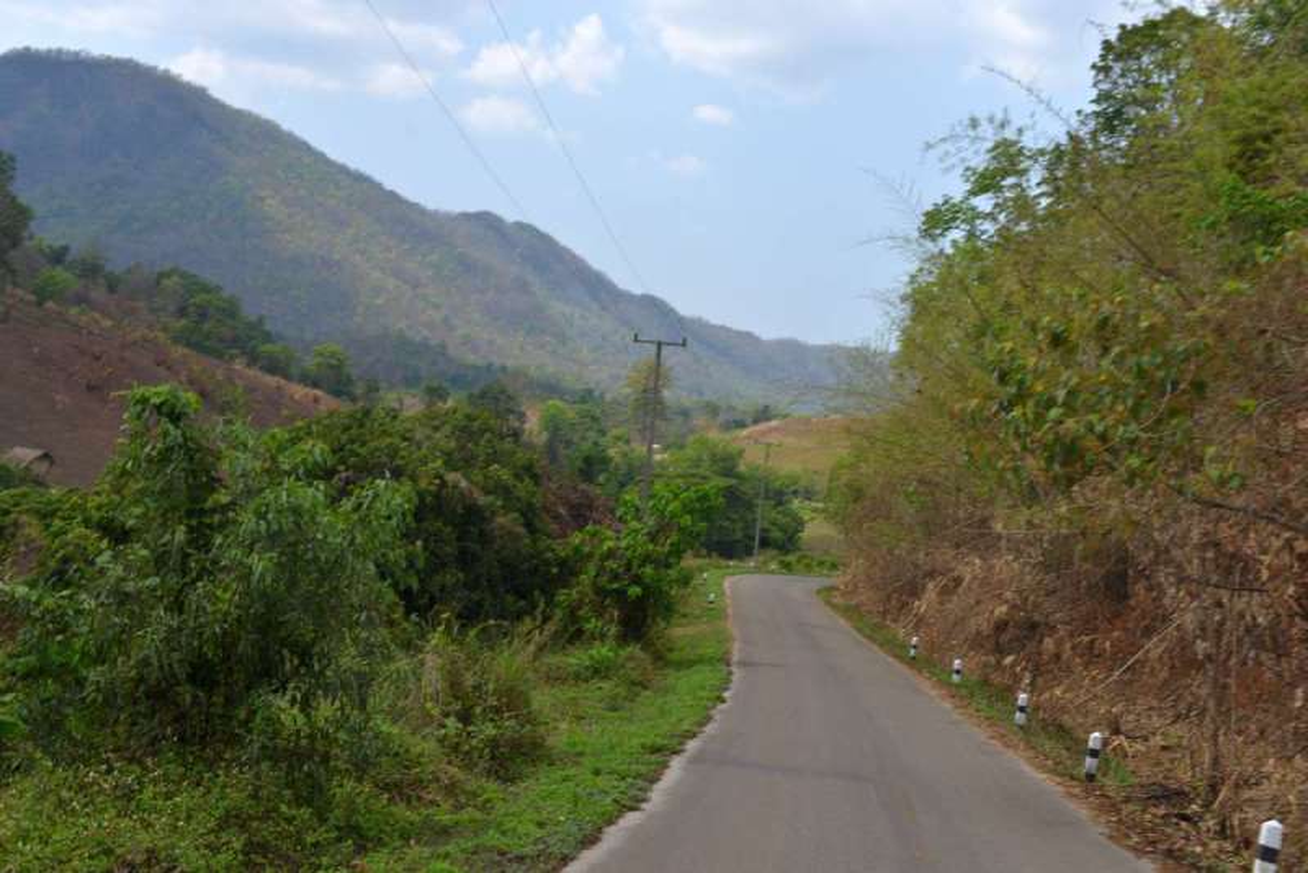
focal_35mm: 40
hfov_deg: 48.4
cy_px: 436
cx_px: 654
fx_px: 1454
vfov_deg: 33.4
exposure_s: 1/160
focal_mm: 40
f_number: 6.3
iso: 100
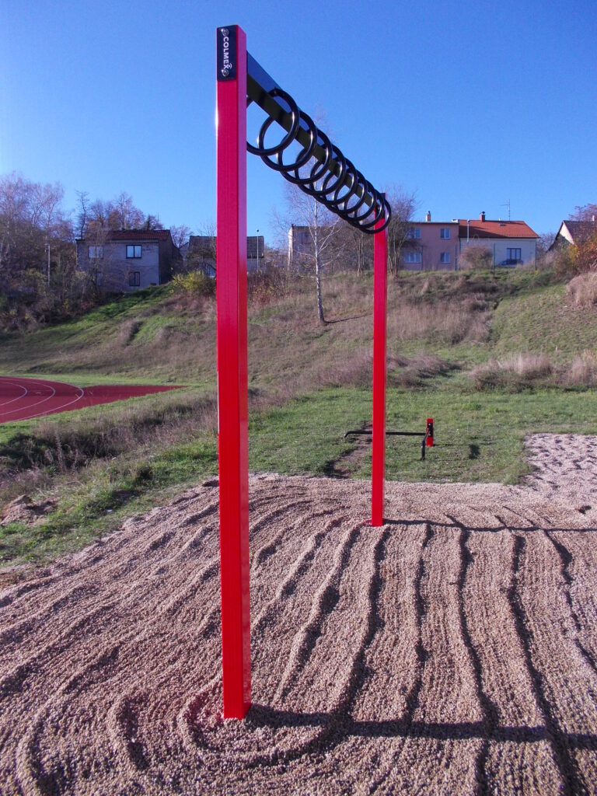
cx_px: 298
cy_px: 398
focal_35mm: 29
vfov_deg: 61.7
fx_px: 667
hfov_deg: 48.2
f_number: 3.3
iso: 80
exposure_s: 1/400
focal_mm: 4.1
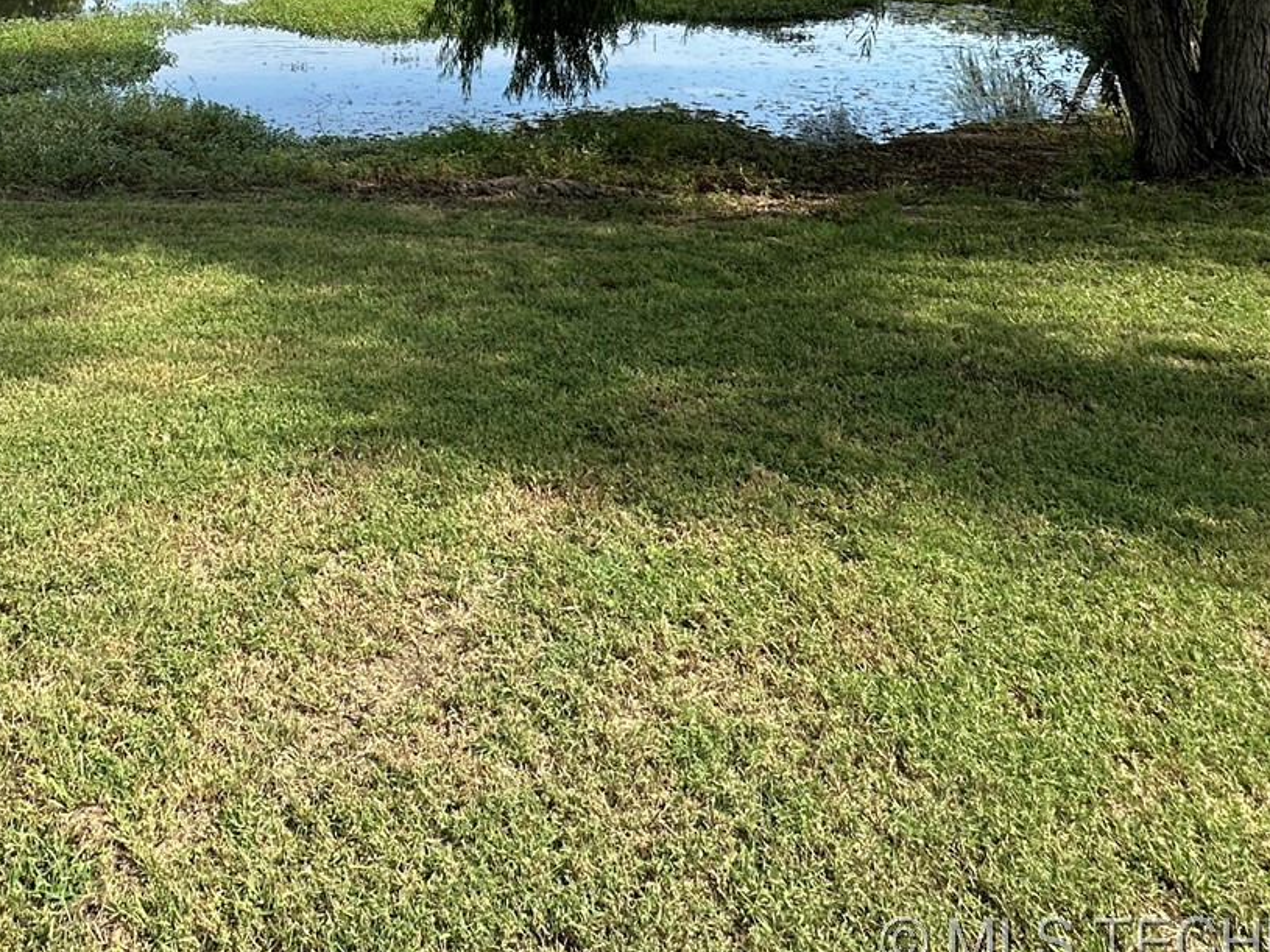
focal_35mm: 33
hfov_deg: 53.2
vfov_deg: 36.0
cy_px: -114
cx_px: 341
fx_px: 1211
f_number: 2.2
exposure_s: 1/1092
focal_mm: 2.22
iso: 50
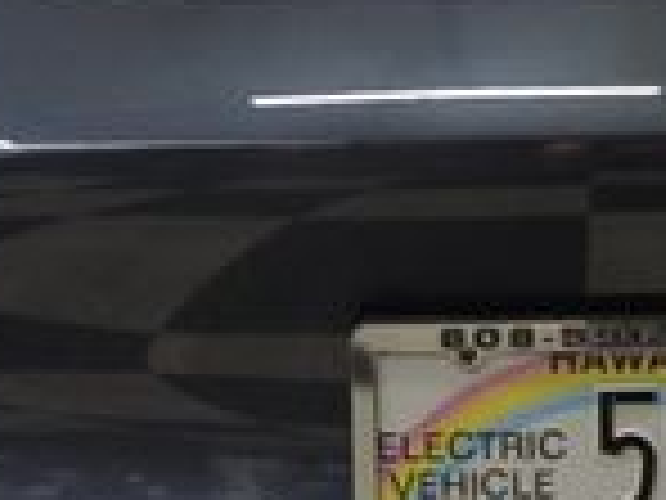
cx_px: 508
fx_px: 3003
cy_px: -36
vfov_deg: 9.4
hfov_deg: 12.6
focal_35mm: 156
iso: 400
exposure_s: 1/40
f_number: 4
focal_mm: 25
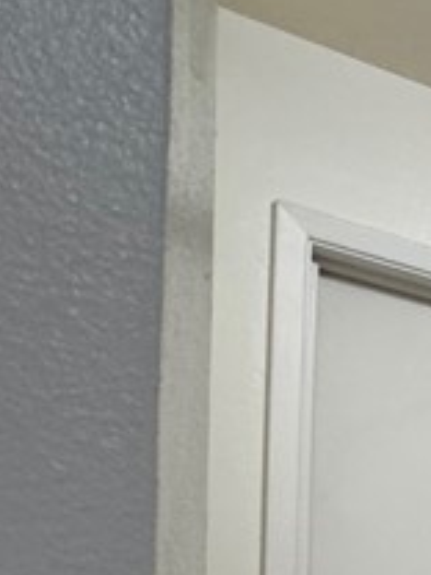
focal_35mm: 69
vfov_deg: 22.7
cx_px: 1213
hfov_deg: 12.3
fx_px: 1145
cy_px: 874
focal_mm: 2.22
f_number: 2.2
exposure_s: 1/60
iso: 200
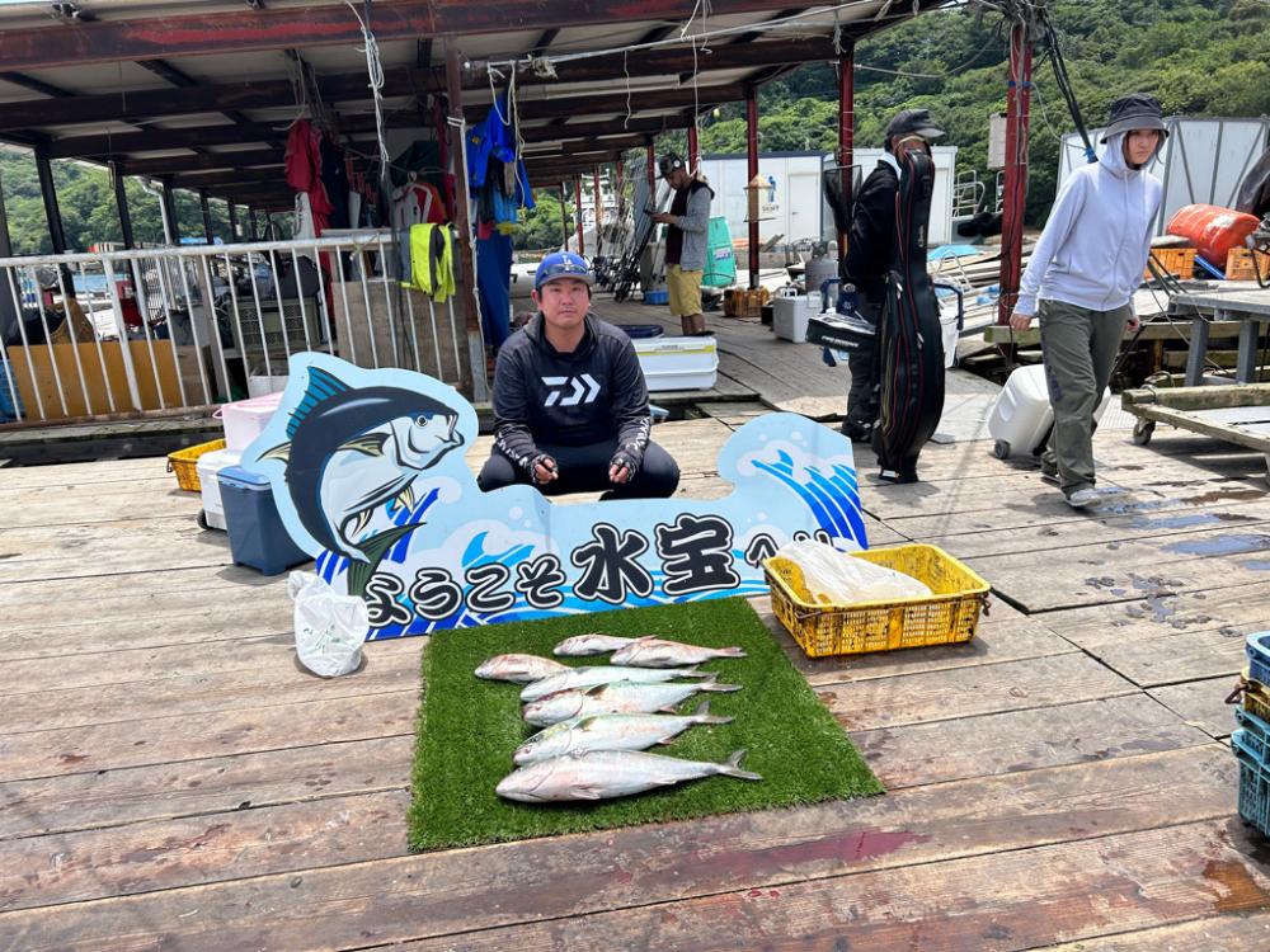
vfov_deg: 53.1
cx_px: 635
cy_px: 476
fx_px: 954
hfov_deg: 67.3
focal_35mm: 26
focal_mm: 5.7
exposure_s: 1/2632
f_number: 1.5
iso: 50
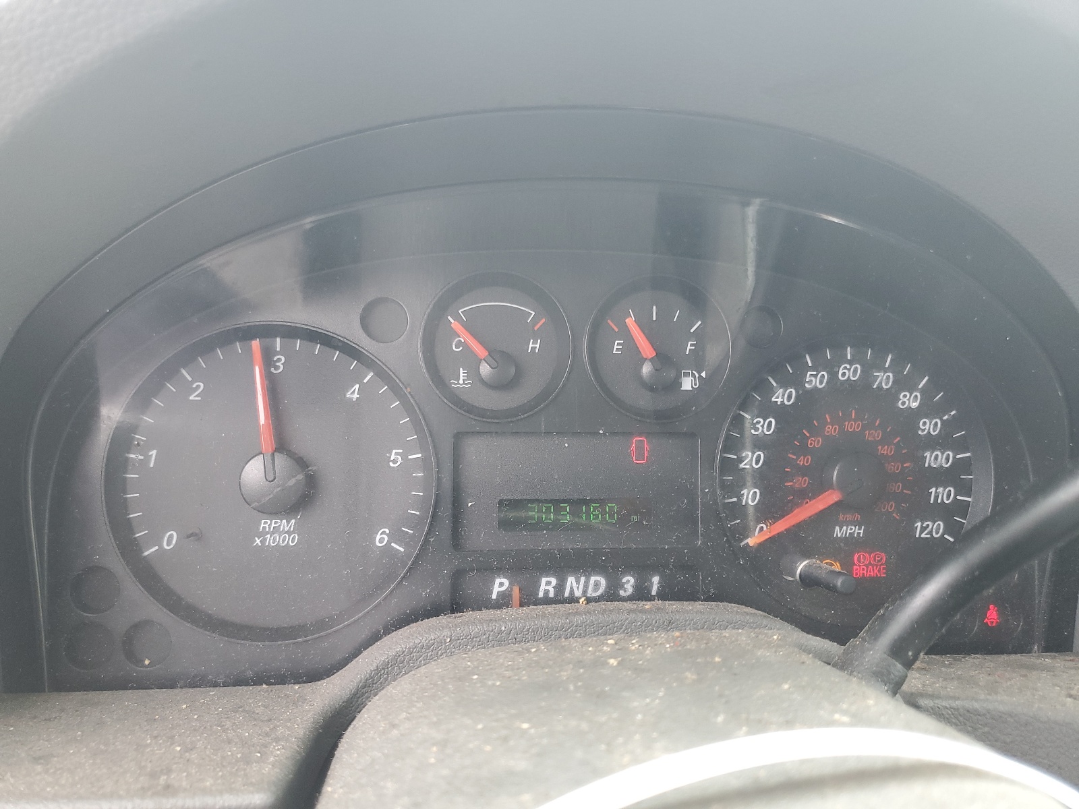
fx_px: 810
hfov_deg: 67.3
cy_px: 404
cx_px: 540
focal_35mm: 26
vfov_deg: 53.1
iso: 66
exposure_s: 1/60.2
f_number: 1.5
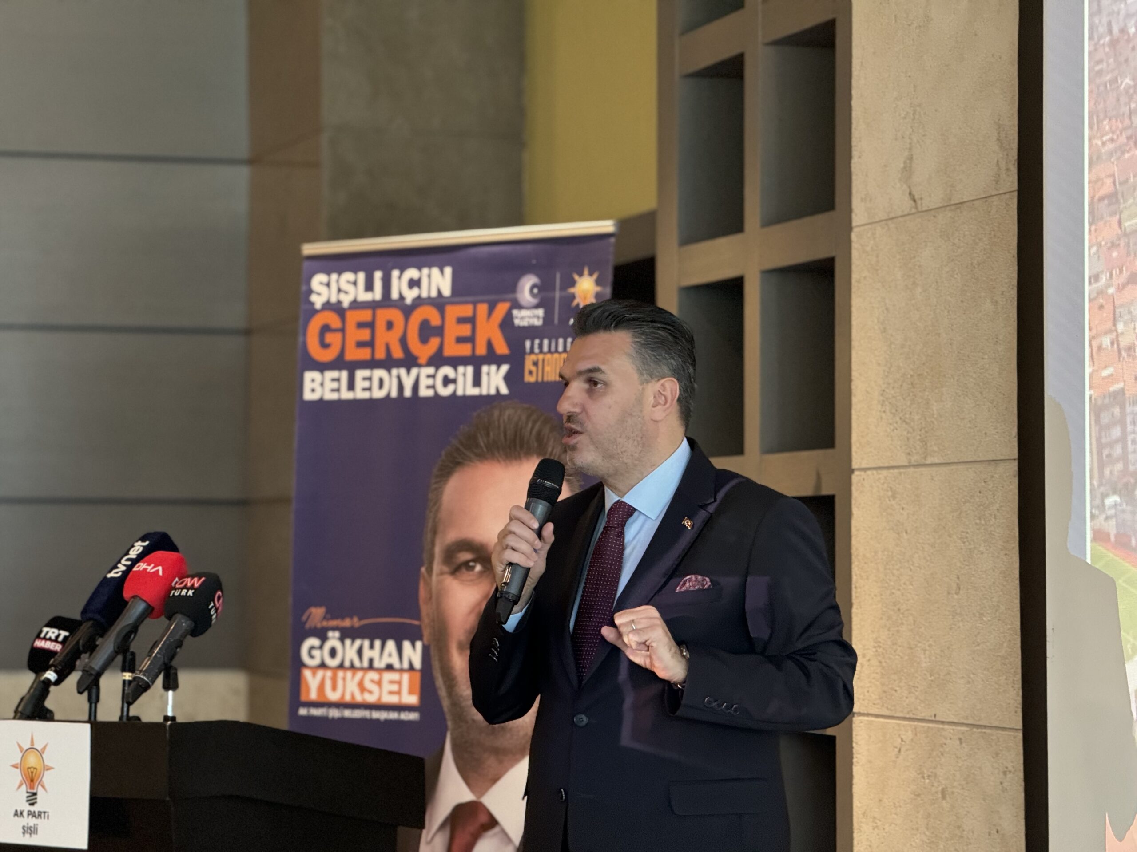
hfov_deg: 16.4
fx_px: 3942
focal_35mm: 120
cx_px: 568
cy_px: 426
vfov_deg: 12.3
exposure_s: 1/33
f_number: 2.8
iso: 800
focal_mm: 15.66
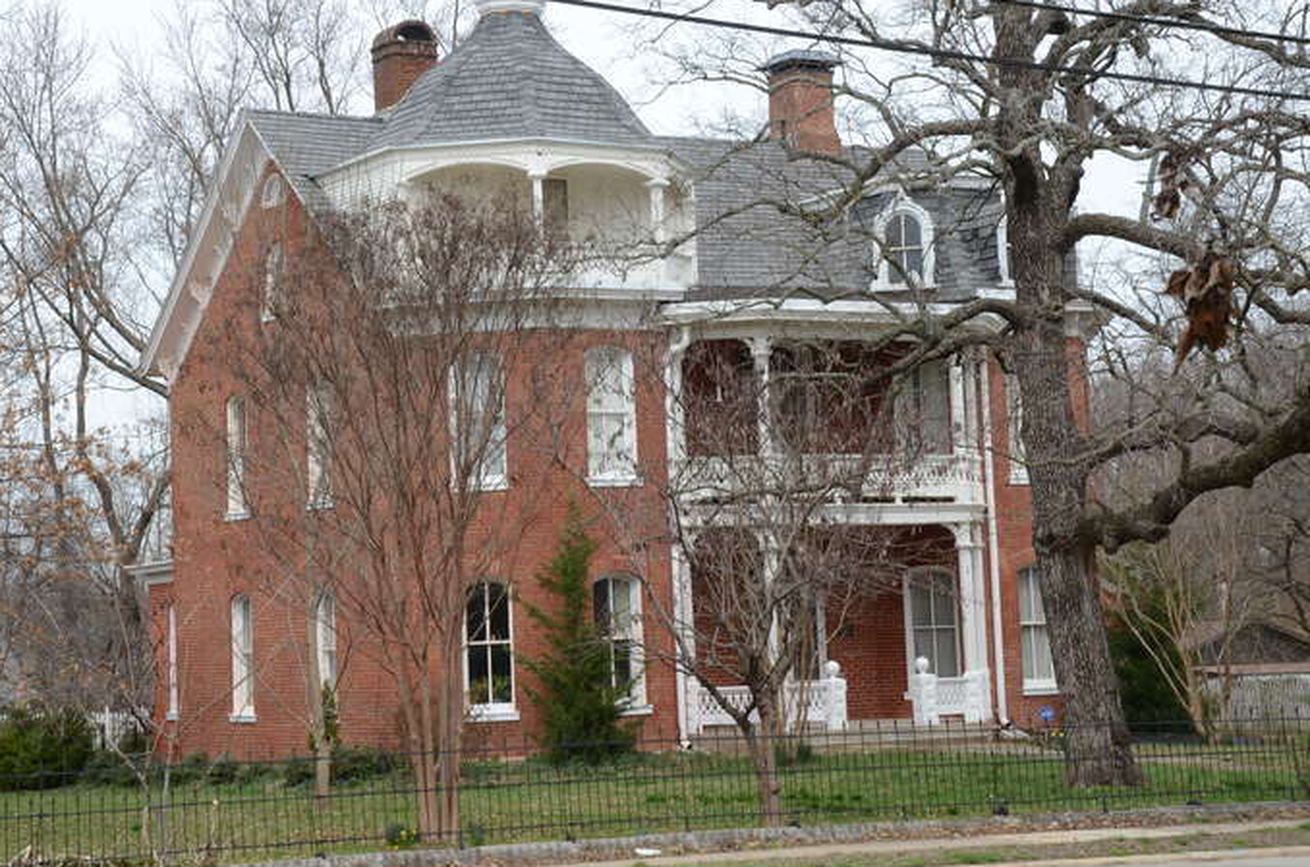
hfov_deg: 25.5
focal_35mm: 80
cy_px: 367
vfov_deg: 17.1
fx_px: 2890
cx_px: 553
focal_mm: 45
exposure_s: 1/100
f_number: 13
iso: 200
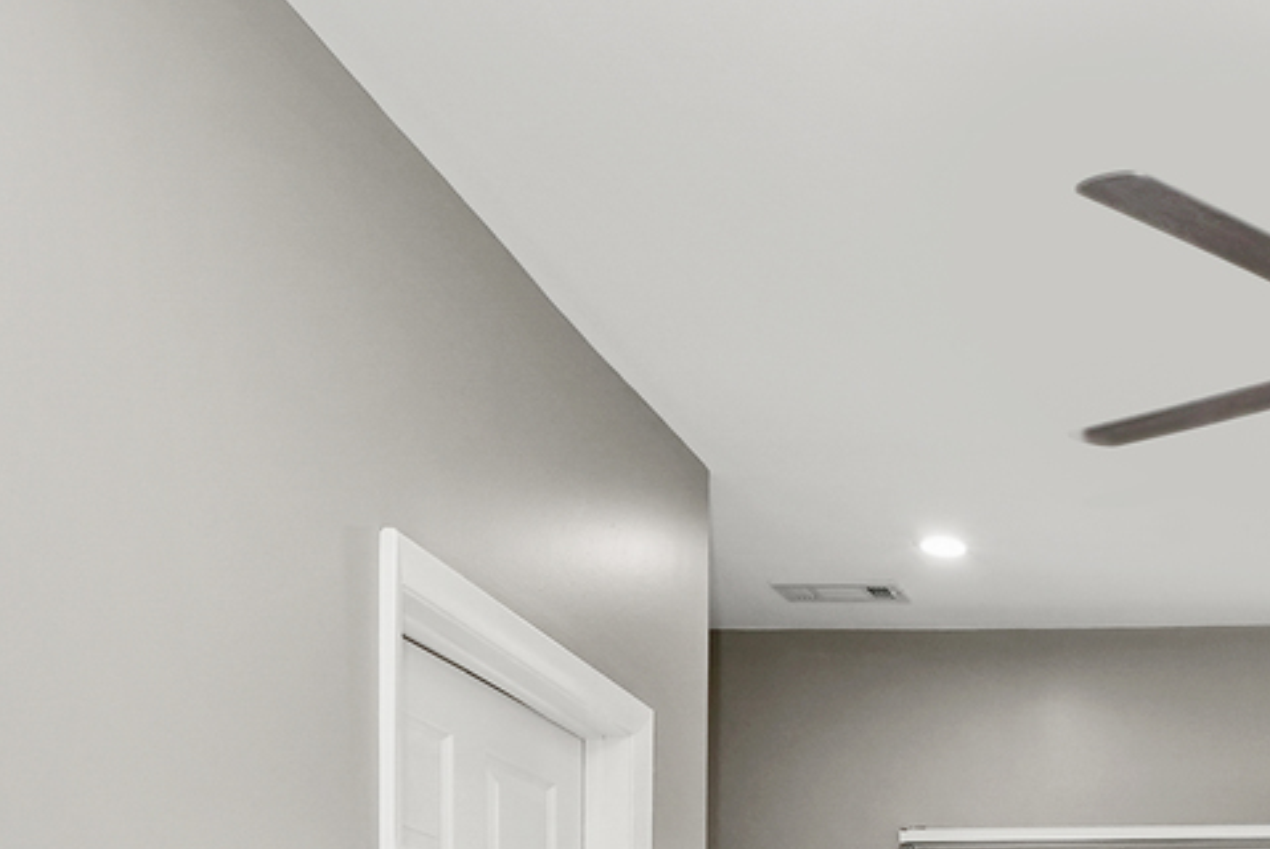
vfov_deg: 21.4
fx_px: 1906
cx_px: 1315
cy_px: 1242
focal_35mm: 54
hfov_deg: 33.2
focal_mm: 16
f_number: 11
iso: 2000
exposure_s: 1/25
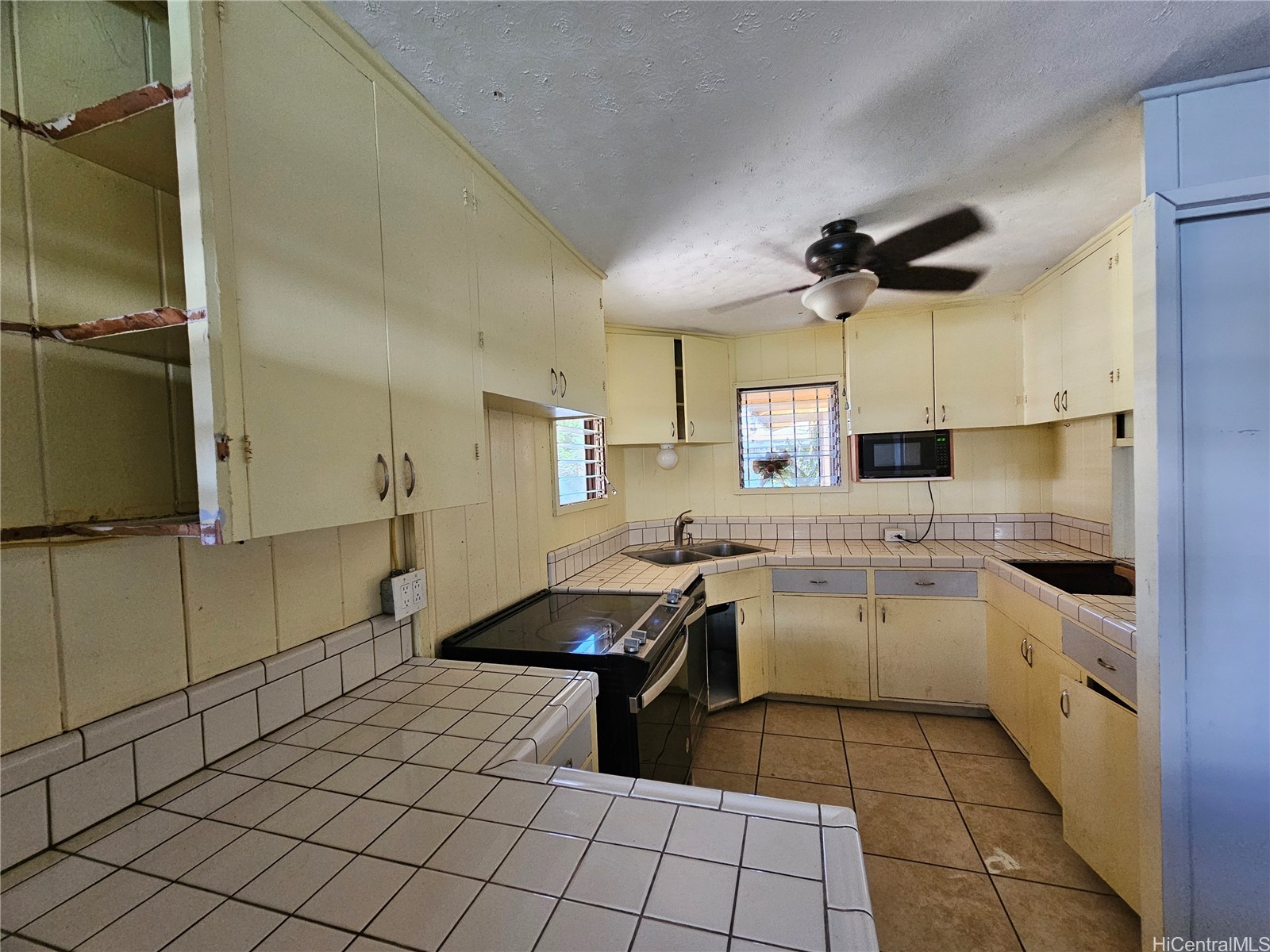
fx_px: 477
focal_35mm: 13
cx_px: 635
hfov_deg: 106.2
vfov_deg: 89.9
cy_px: 476
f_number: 2.2
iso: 320
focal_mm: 2.2
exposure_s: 1/40
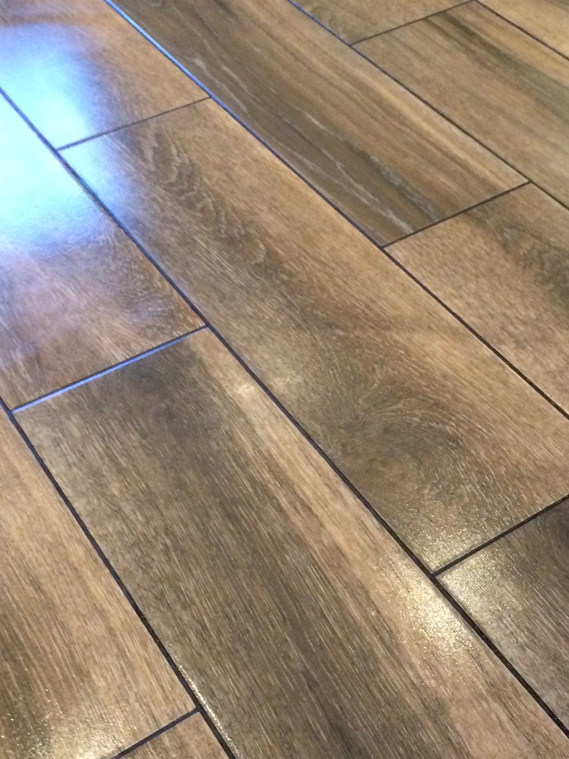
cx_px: 477
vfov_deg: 34.9
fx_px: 1205
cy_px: 418
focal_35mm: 55
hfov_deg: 26.0
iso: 250
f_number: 2.2
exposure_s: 1/30
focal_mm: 4.12
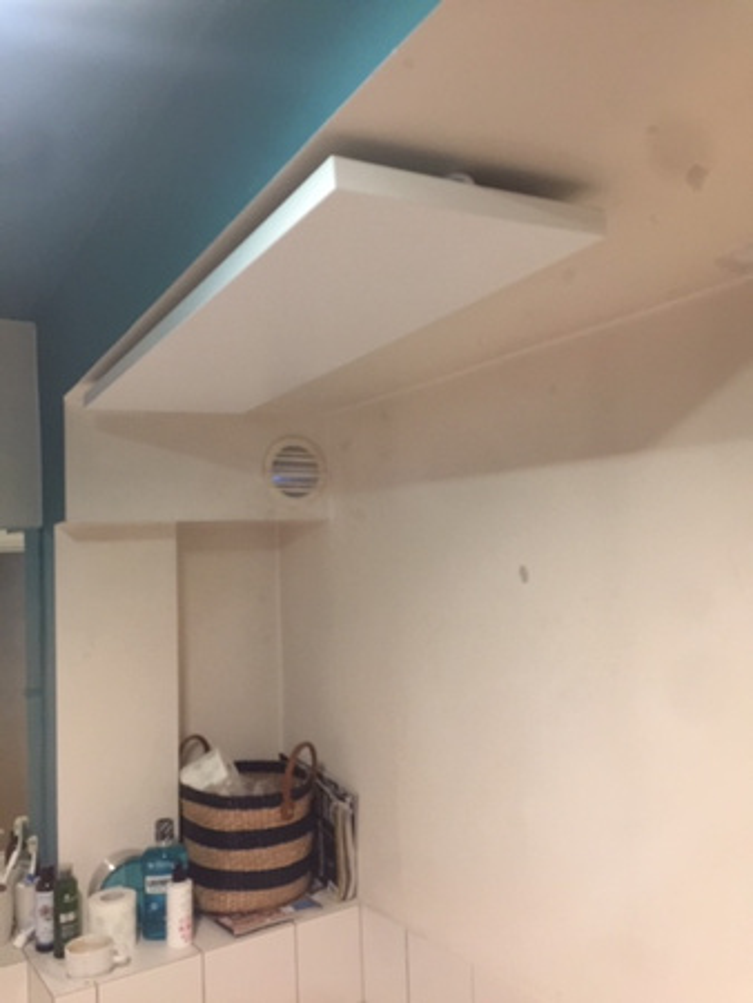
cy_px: 502
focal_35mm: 29
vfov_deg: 61.6
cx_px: 376
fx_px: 840
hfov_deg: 48.3
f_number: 2.2
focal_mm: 4.15
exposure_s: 1/17
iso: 125
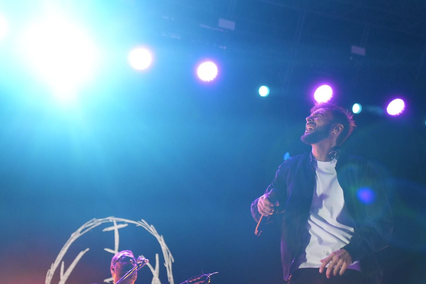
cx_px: 227
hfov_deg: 37.5
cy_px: 133
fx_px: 628
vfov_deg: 25.5
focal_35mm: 53
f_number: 2.8
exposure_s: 1/640
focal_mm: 49
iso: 3200
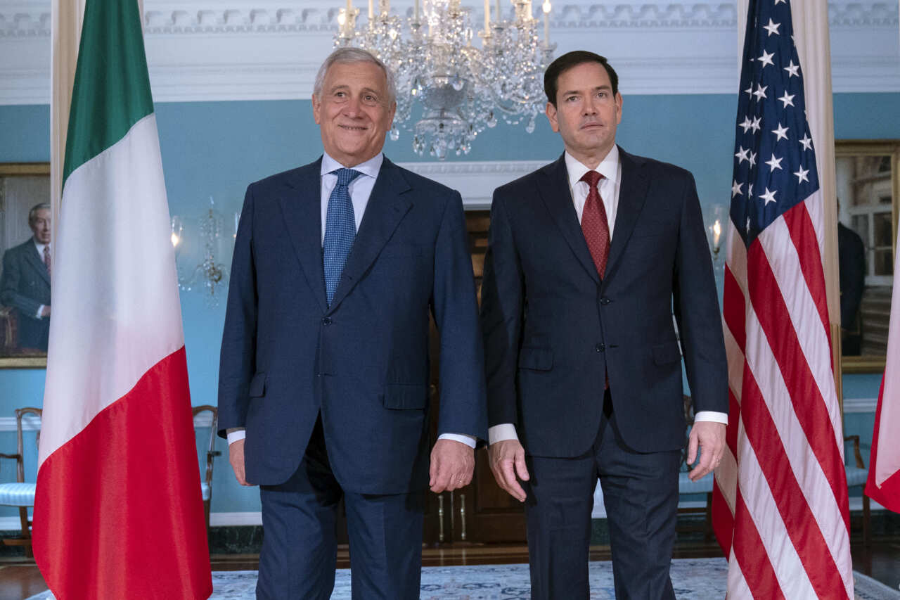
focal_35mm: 31
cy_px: 300
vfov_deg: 42.3
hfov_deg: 60.3
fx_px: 775
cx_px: 450
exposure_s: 1/320
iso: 2000
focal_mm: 31
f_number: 3.5
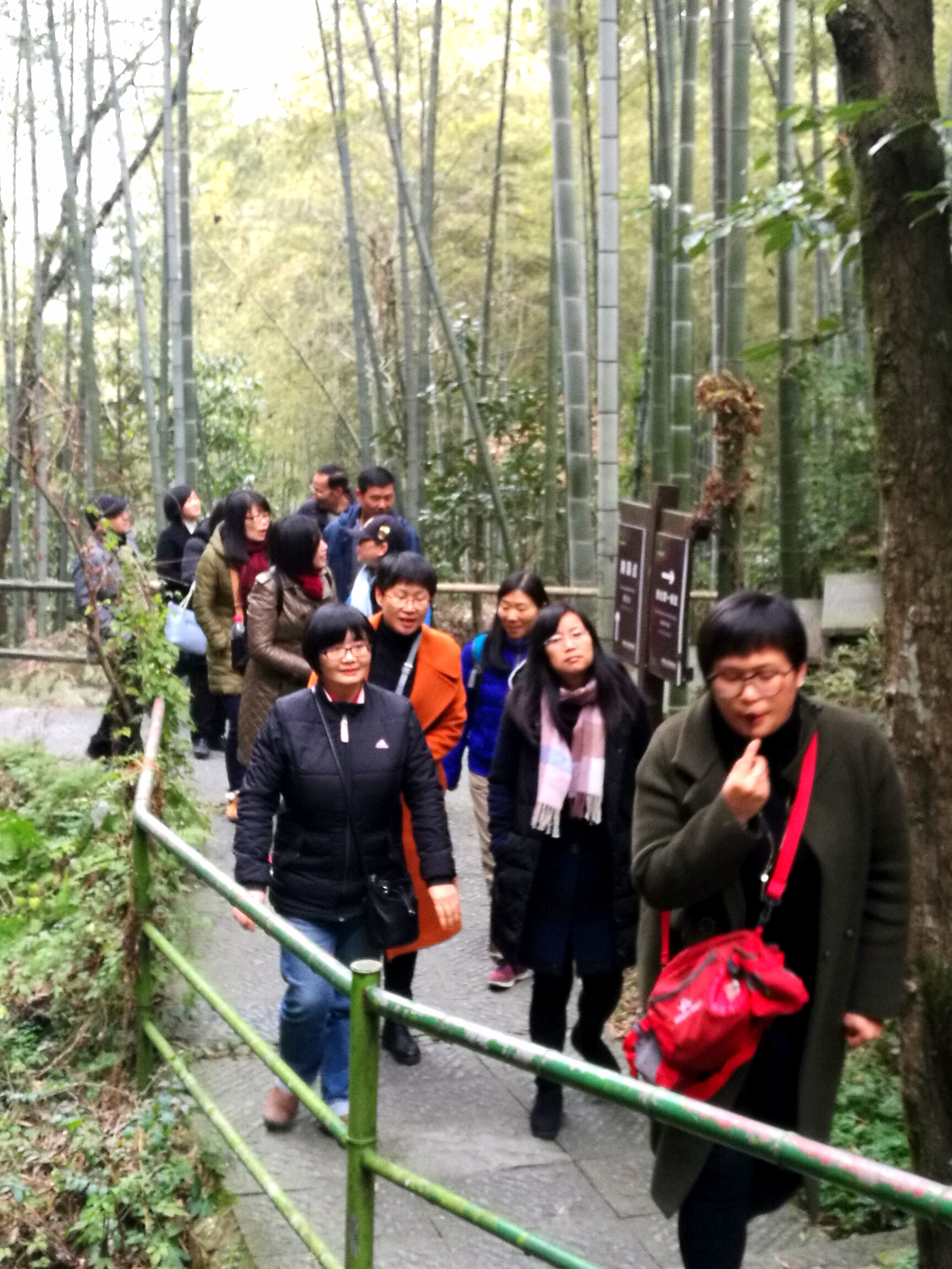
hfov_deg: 28.0
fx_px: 1907
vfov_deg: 36.8
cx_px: 476
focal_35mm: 52
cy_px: 634
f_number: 2
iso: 64
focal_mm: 4.04
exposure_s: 1/50
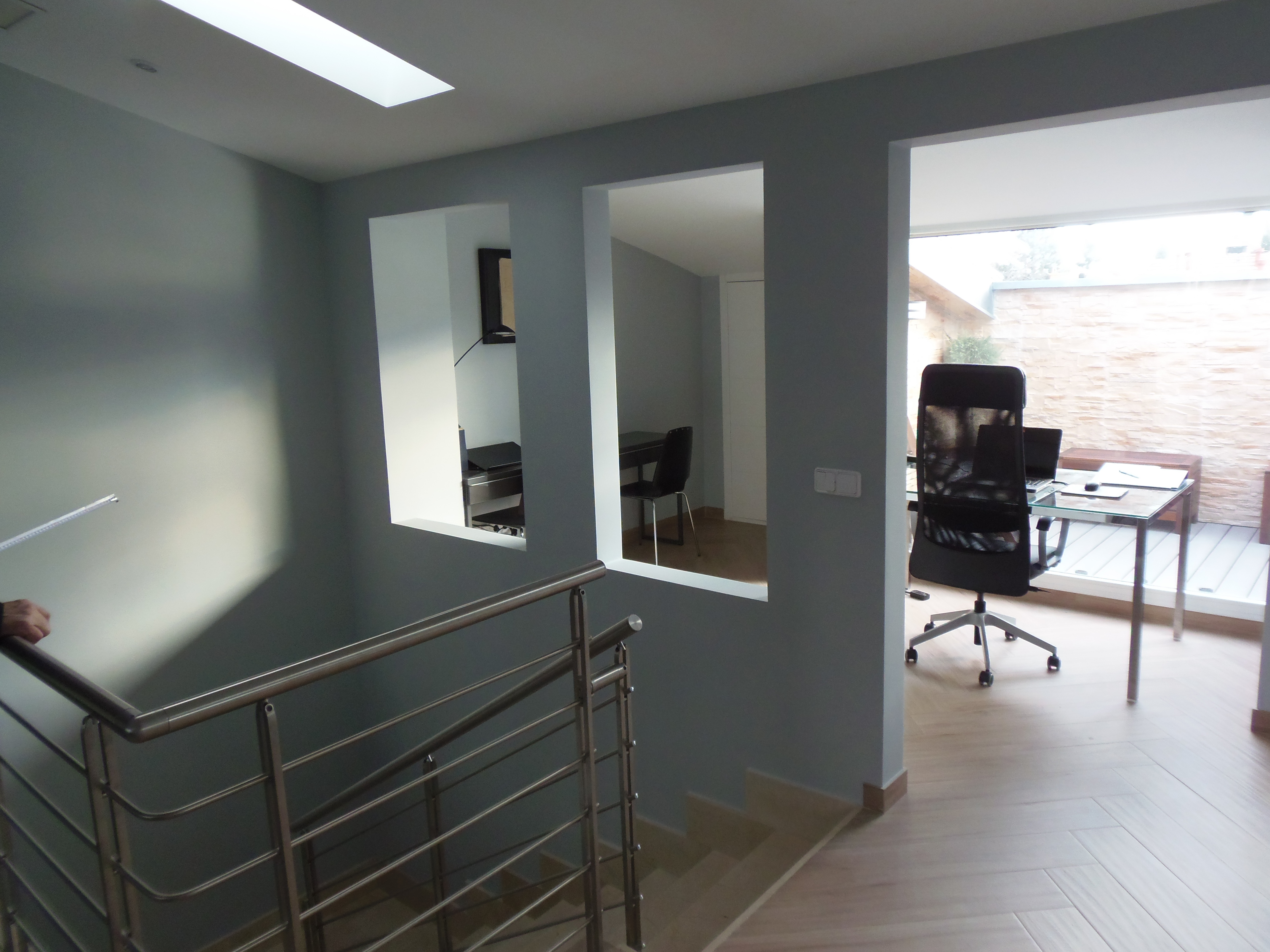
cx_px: 635
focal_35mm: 24
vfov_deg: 56.8
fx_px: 881
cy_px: 476
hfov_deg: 71.6
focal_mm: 4.3
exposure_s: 1/30
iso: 160
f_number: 2.9
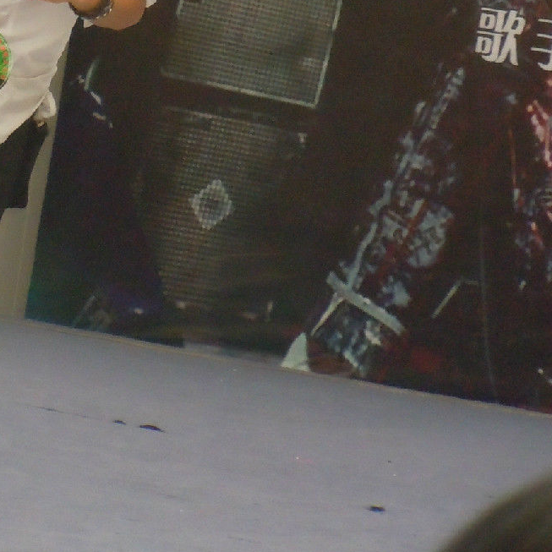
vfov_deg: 4.0
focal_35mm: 433
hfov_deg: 4.0
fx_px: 7812
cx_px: 92
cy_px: -74
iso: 1000
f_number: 4.7
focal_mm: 36
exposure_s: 1/80
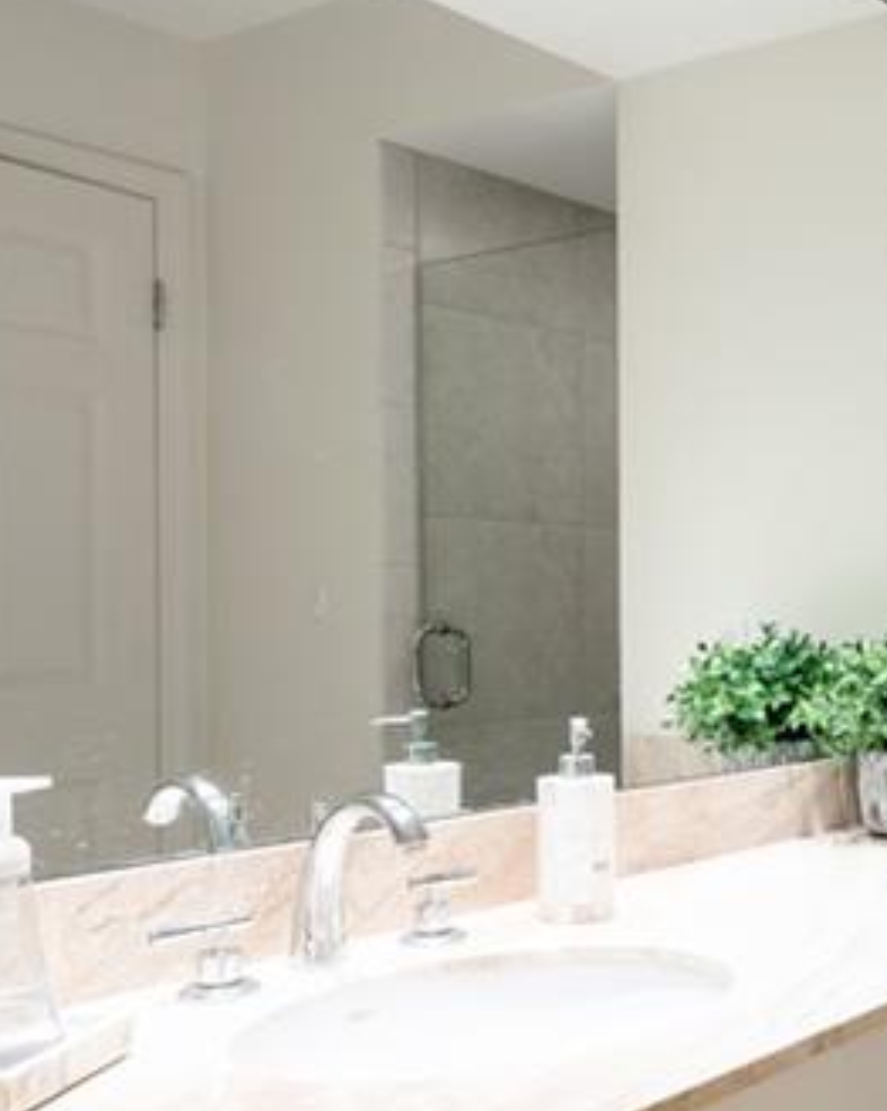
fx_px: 1347
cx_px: 992
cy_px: 699
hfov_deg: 31.9
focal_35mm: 41
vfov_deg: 44.4
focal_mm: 14
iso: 160
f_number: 11
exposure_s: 1/4
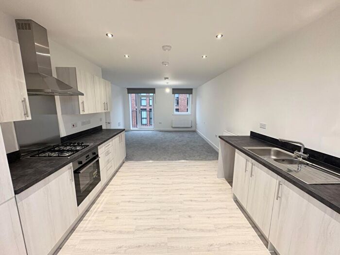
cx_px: 170
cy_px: 128
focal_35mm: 14
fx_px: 138
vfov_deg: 85.7
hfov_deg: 102.1
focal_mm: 2.22
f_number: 2.2
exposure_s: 1/60
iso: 250
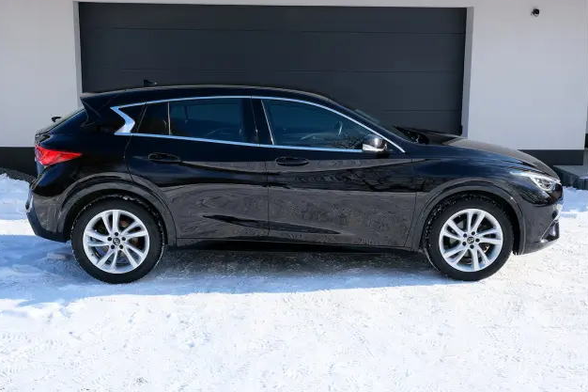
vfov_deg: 29.2
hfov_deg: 42.8
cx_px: 290
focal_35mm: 46
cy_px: 194
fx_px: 751
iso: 320
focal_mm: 30.2
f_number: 8
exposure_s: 1/320
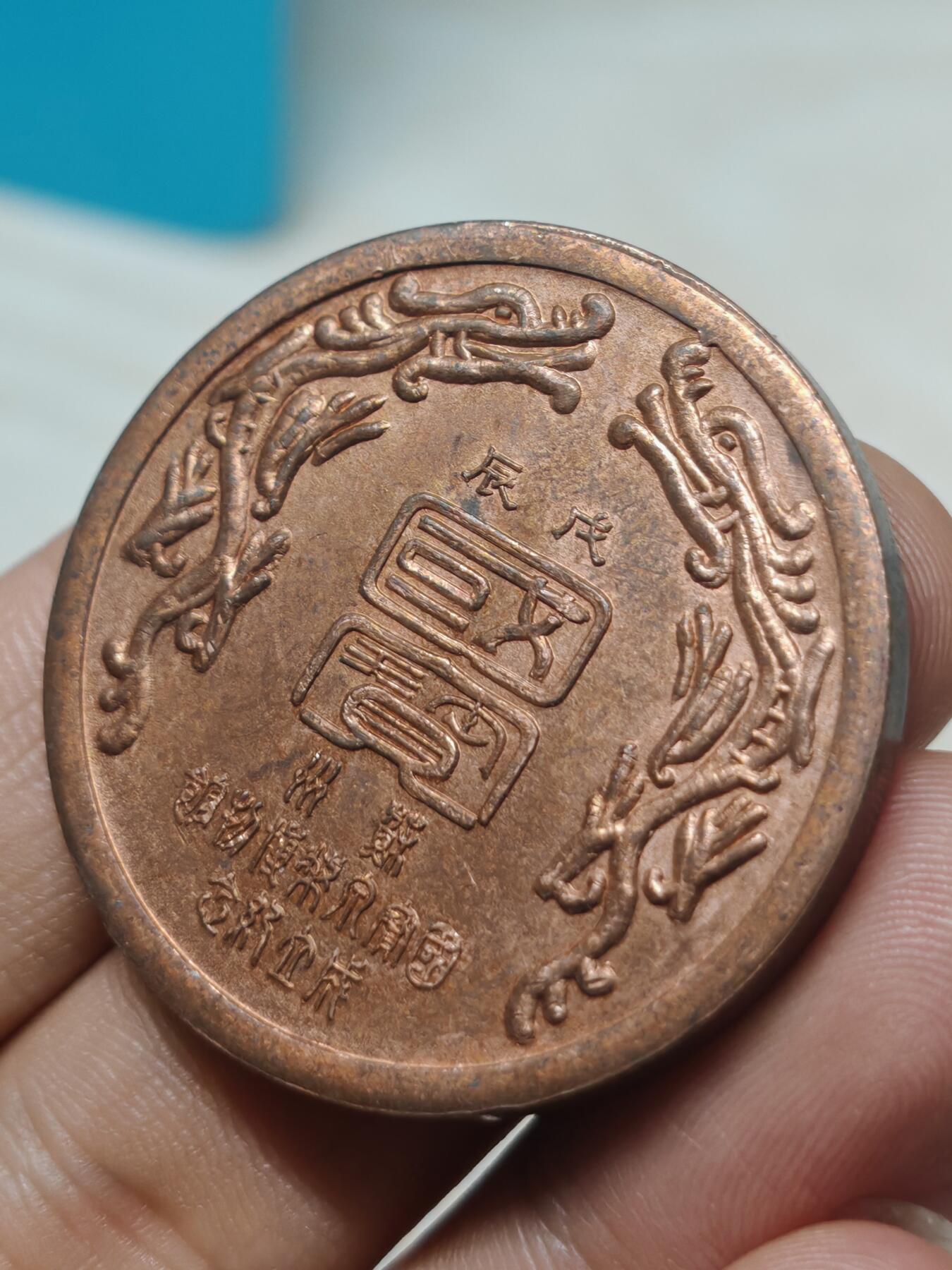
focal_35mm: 95
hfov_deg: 15.6
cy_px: 635
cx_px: 476
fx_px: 3484
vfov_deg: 20.7
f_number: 1.6
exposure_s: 1/100
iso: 80
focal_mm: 7.62
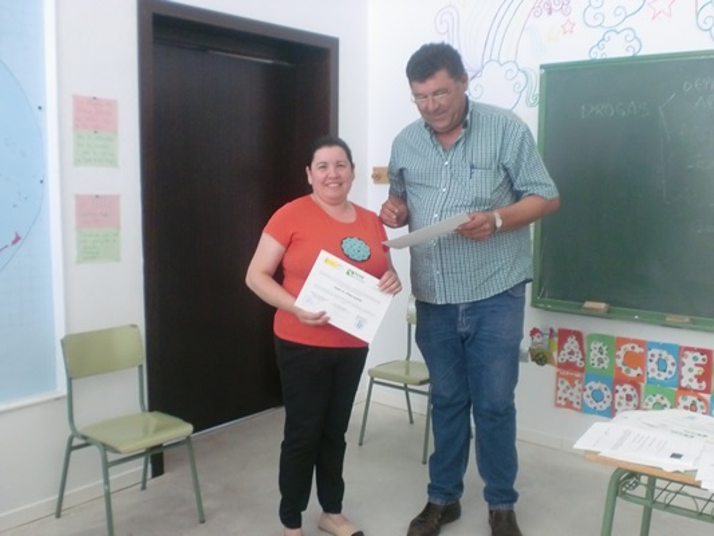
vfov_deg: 40.7
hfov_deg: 52.6
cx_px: 357
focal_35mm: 35
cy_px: 268
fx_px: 722
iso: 400
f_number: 3.1
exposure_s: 1/50
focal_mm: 6.3
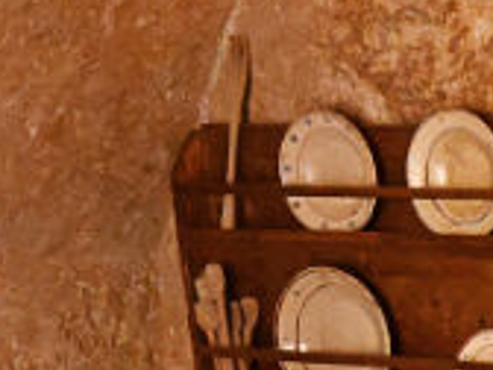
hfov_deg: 10.4
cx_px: 1180
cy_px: 452
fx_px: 2350
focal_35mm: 165
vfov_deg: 8.9
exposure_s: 1/50
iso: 6400
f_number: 6.3
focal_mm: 16
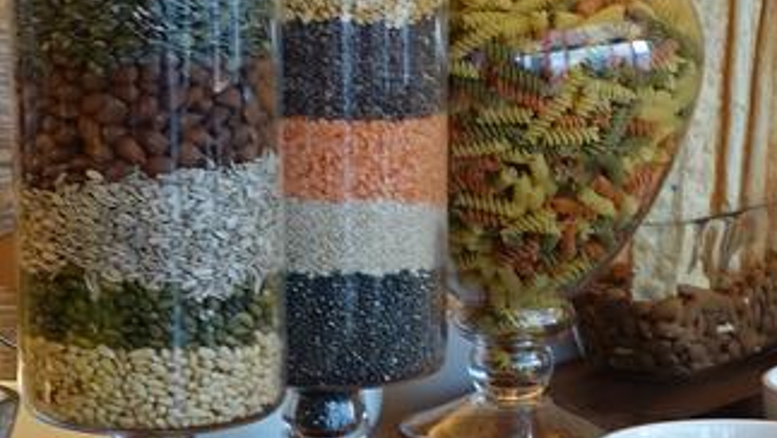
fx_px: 2886
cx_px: 354
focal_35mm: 140
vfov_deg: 8.6
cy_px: 520
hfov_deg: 15.3
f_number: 2.8
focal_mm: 8.8
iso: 125
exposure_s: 1/30
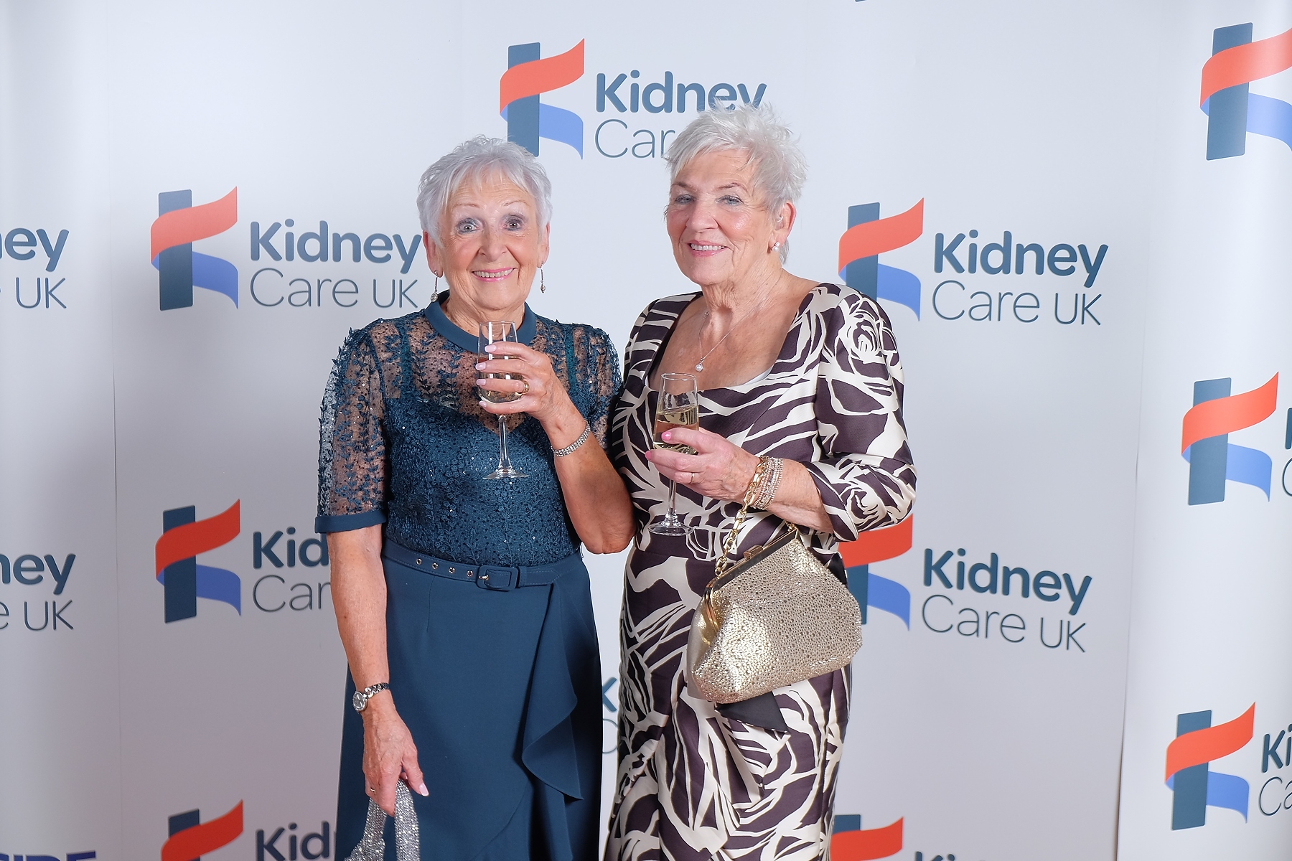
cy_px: 430
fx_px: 1687
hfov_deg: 41.9
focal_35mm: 47
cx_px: 646
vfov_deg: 28.6
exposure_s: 1/180
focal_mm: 31.5
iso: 400
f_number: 3.6
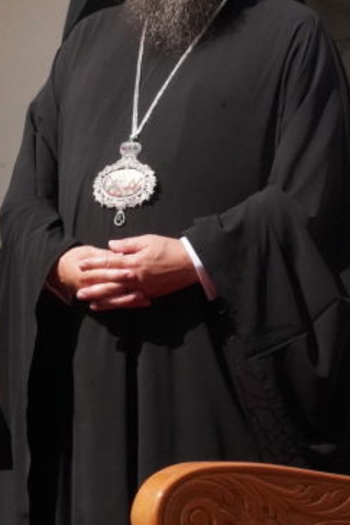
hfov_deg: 5.4
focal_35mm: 248
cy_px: 144
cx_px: -315
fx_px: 3616
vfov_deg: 8.3
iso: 16000
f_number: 22
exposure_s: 1/4000
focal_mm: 88
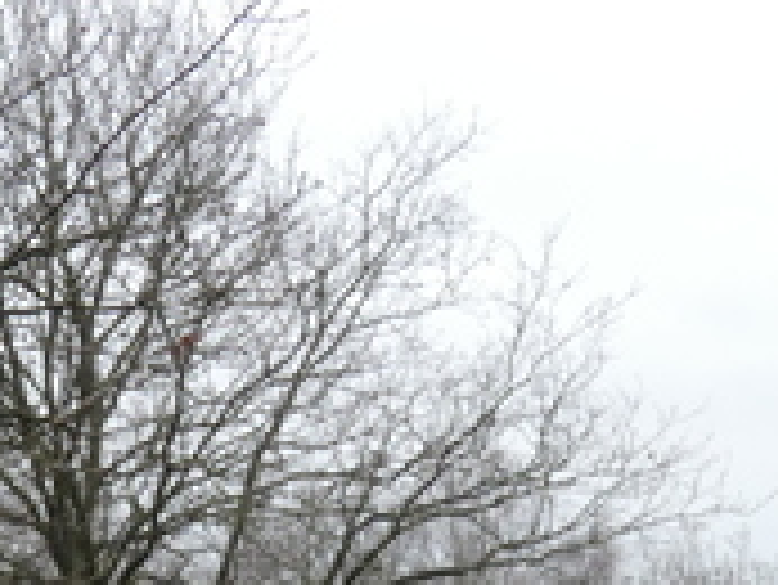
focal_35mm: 109
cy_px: 740
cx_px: 297
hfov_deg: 18.0
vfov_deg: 13.2
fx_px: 2451
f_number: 8
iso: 800
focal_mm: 7.3
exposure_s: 1/100
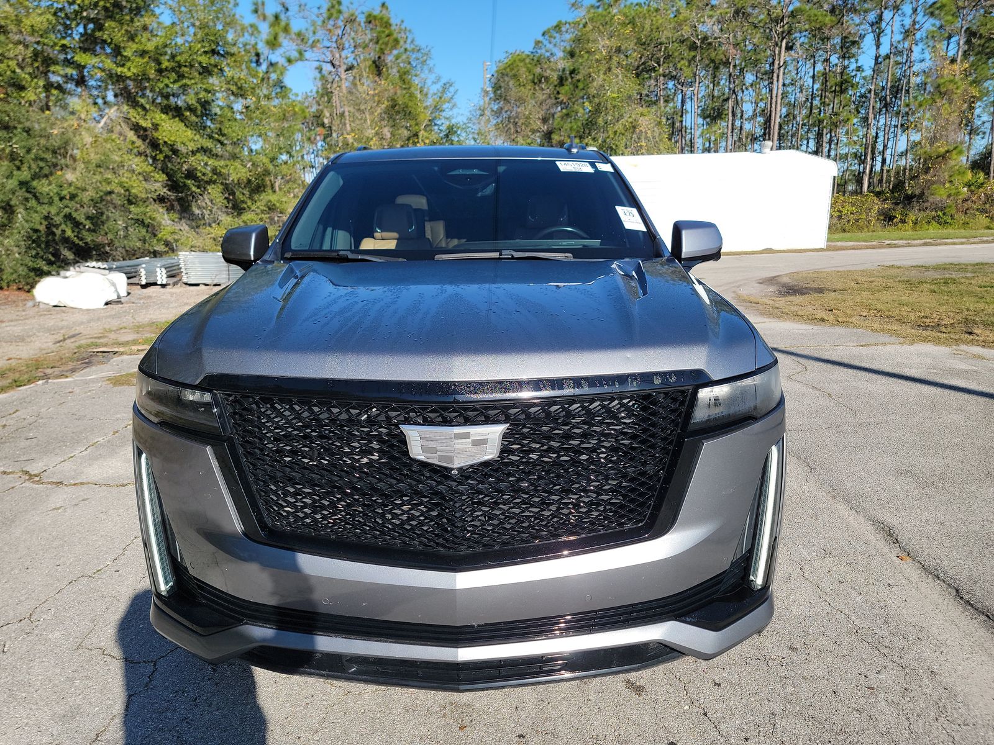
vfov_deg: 56.8
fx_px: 689
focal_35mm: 24
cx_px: 497
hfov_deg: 71.6
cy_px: 372
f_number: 1.8
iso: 50
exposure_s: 1/732
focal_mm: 6.7
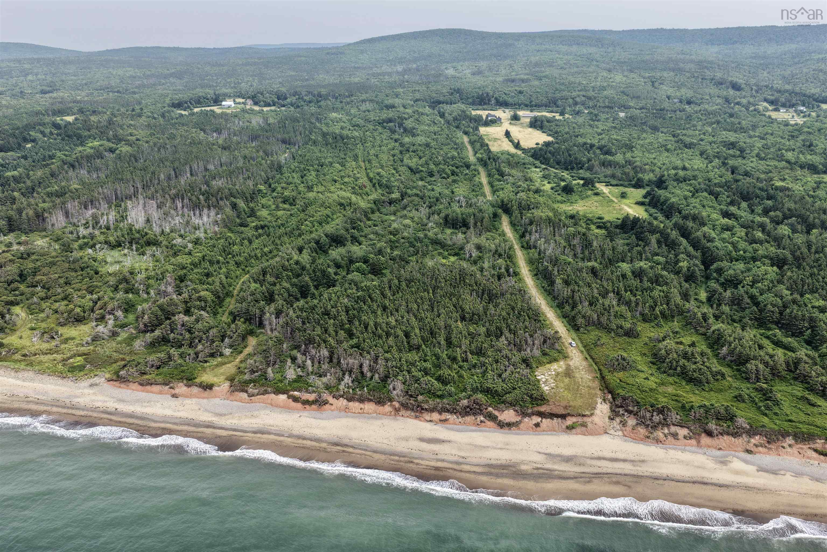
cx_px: 414
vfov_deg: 46.4
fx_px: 643
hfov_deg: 65.5
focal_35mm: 28
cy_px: 276
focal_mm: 14.45
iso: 150
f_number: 2.8
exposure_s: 1/1000
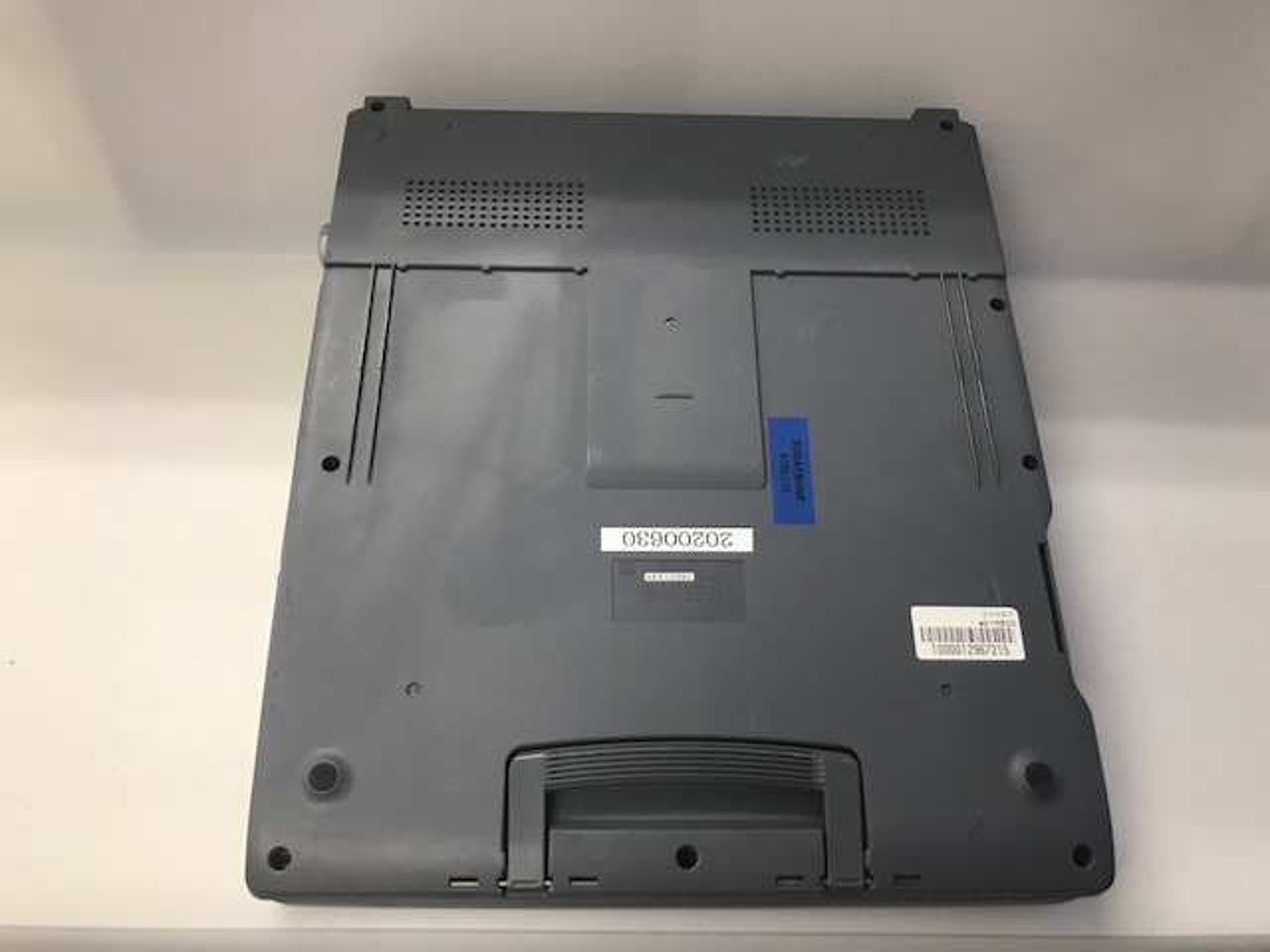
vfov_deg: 49.7
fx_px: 1027
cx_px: 635
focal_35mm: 28
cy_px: 476
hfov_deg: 63.4
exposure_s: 1/33
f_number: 1.8
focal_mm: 3.99
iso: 32
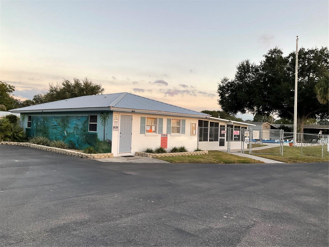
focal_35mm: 29
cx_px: 164
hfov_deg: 61.7
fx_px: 276
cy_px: 124
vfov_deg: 48.2
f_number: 1.8
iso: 25
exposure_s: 1/120
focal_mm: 3
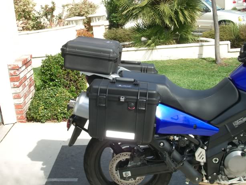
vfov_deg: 29.7
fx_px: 348
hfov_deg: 38.9
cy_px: 92
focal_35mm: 49
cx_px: 123
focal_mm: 8.2
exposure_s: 1/160
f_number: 5
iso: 80
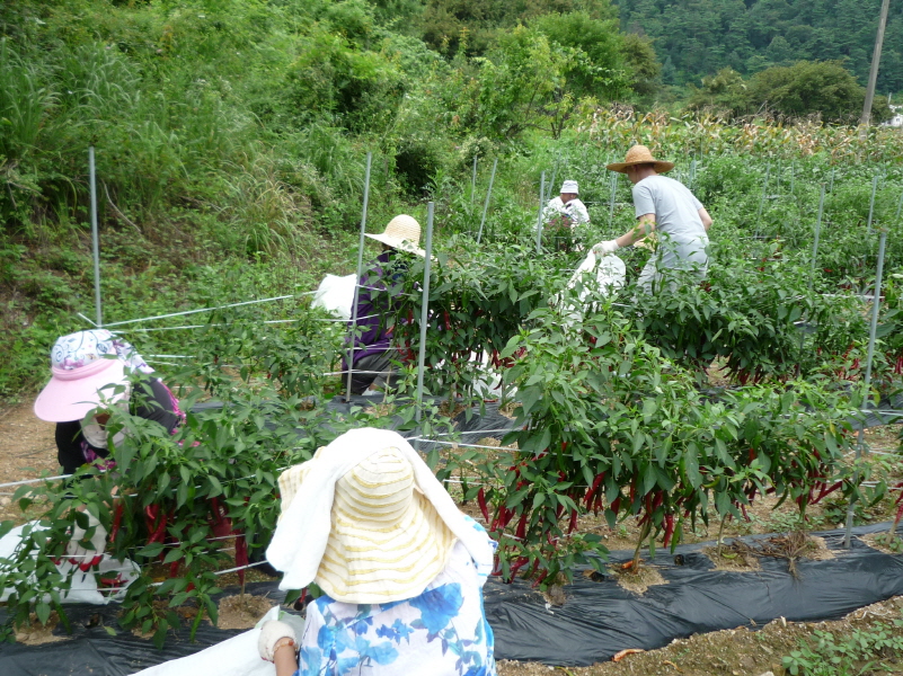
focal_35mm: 29
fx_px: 756
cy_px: 338
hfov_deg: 61.7
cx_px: 452
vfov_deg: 48.2
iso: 100
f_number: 2.8
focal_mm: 4.4
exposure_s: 1/320
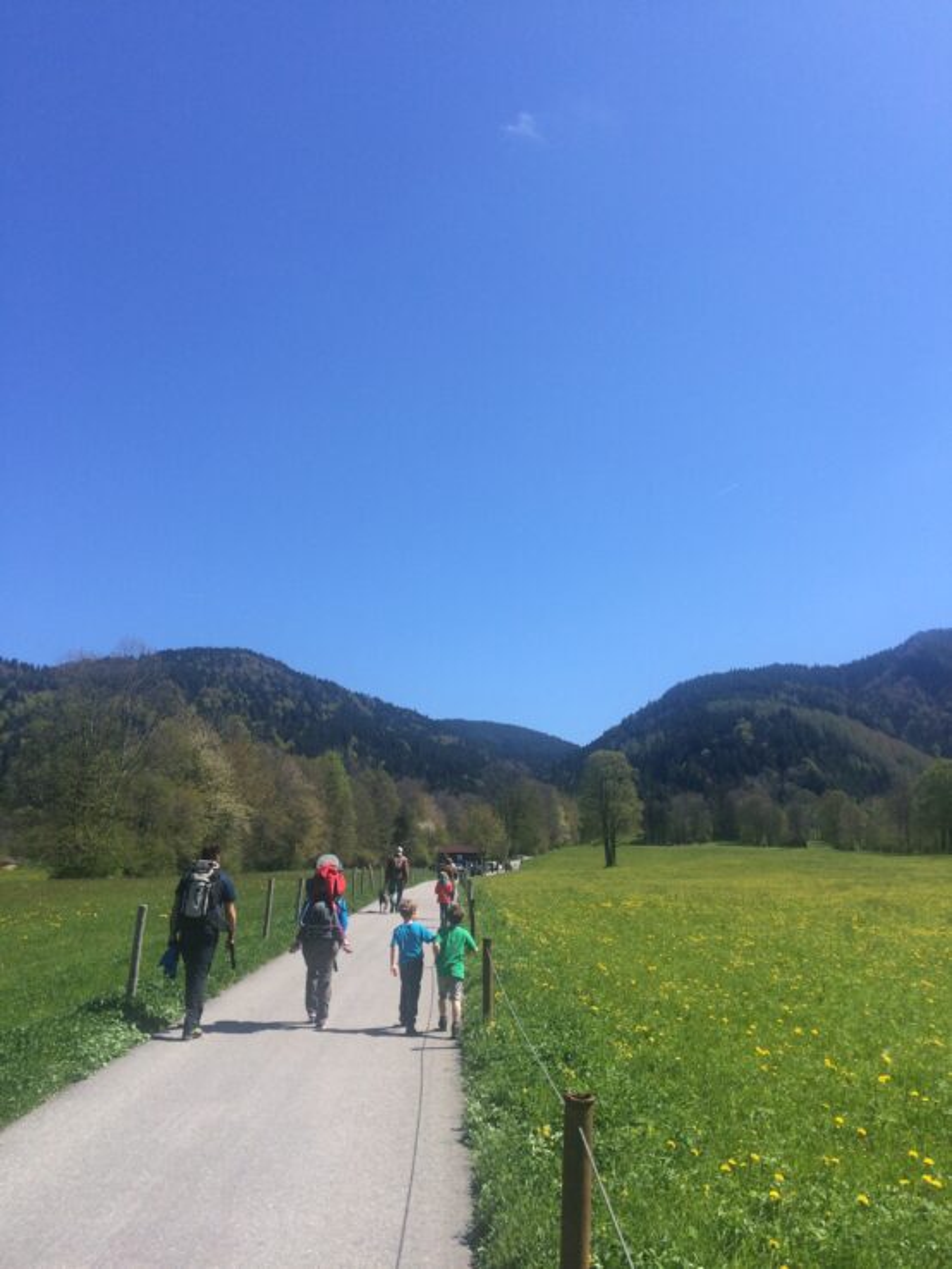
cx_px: 476
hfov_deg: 48.3
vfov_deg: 61.6
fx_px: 1063
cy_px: 634
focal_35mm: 29
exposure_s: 1/1953
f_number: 2.2
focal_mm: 4.15
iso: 32
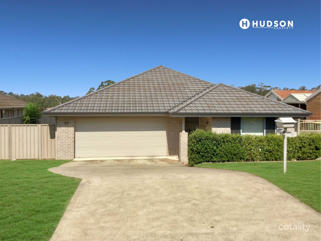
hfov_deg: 58.3
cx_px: 160
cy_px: 120
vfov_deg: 45.5
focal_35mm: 31
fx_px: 288
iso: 25
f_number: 2.4
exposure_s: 1/2203
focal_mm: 3.3
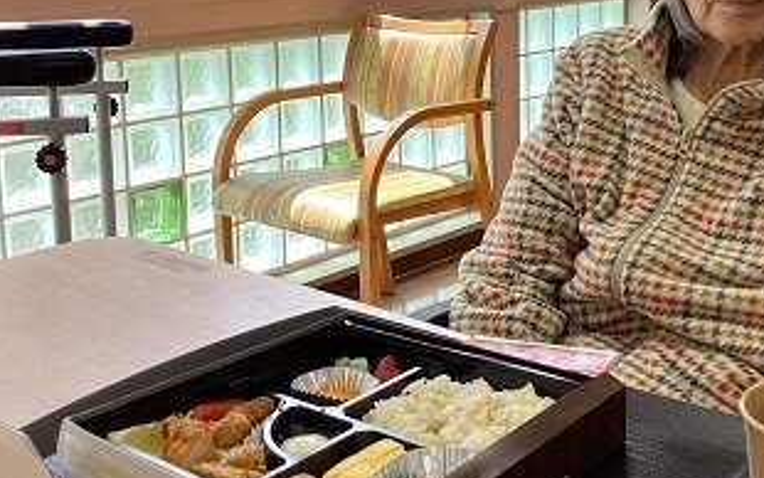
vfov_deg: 24.0
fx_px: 1104
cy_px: 90
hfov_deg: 37.9
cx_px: 490
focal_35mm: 53
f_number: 2.4
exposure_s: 1/120
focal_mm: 3.3
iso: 40
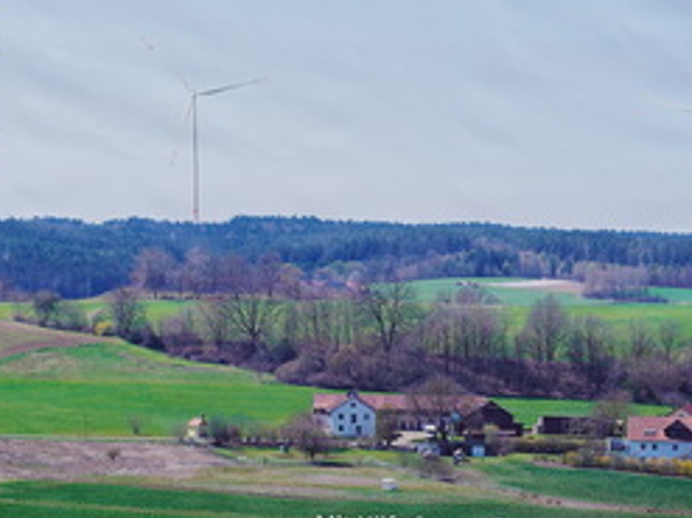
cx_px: 219
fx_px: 1698
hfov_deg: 22.9
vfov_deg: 17.3
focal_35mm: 85
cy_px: 307
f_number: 5
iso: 100
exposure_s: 1/1600
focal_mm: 30
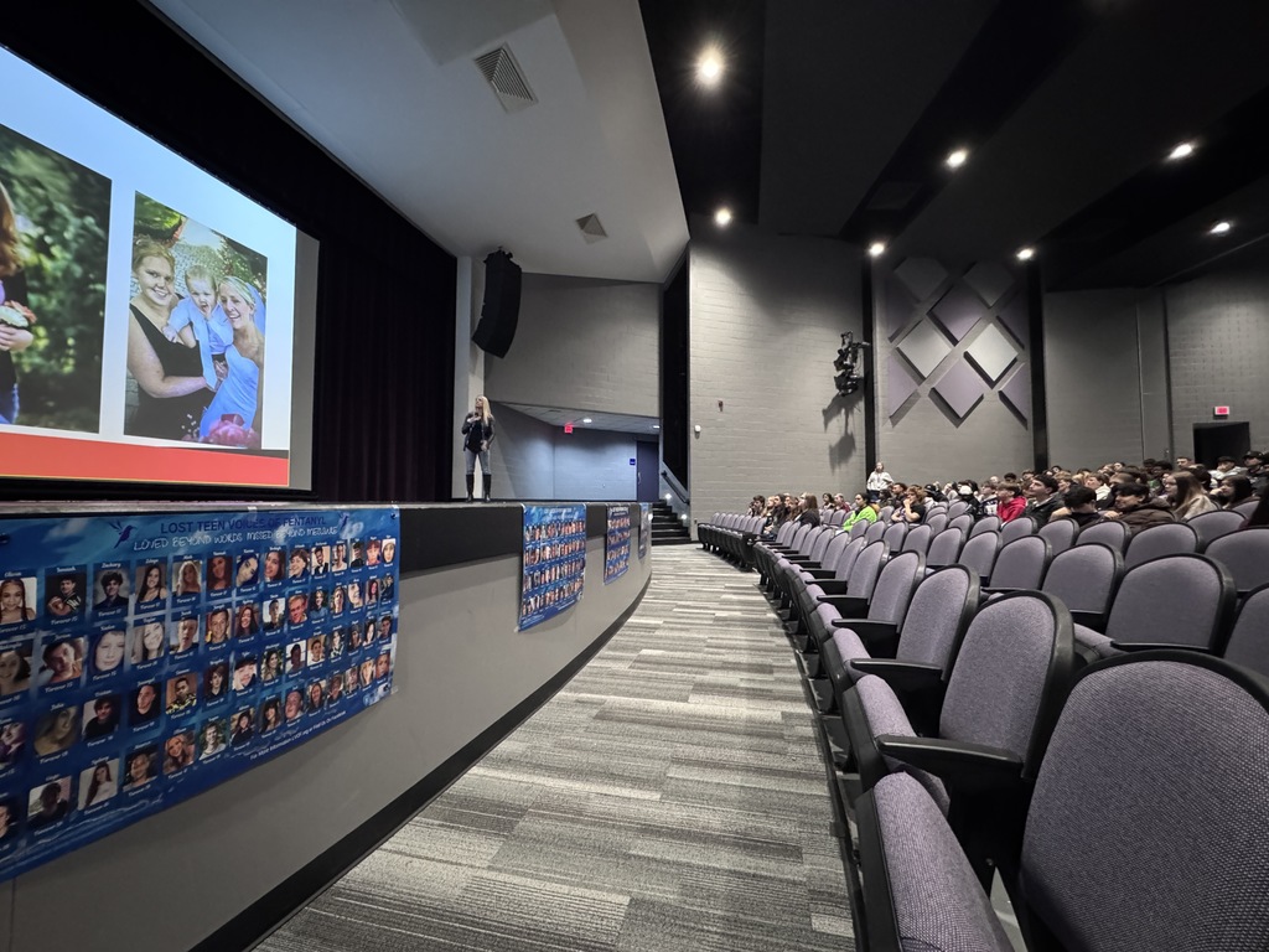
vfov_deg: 85.7
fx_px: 513
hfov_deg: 102.1
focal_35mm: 14
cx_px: 634
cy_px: 476
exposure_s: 1/39
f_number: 2.2
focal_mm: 2.22
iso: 1600
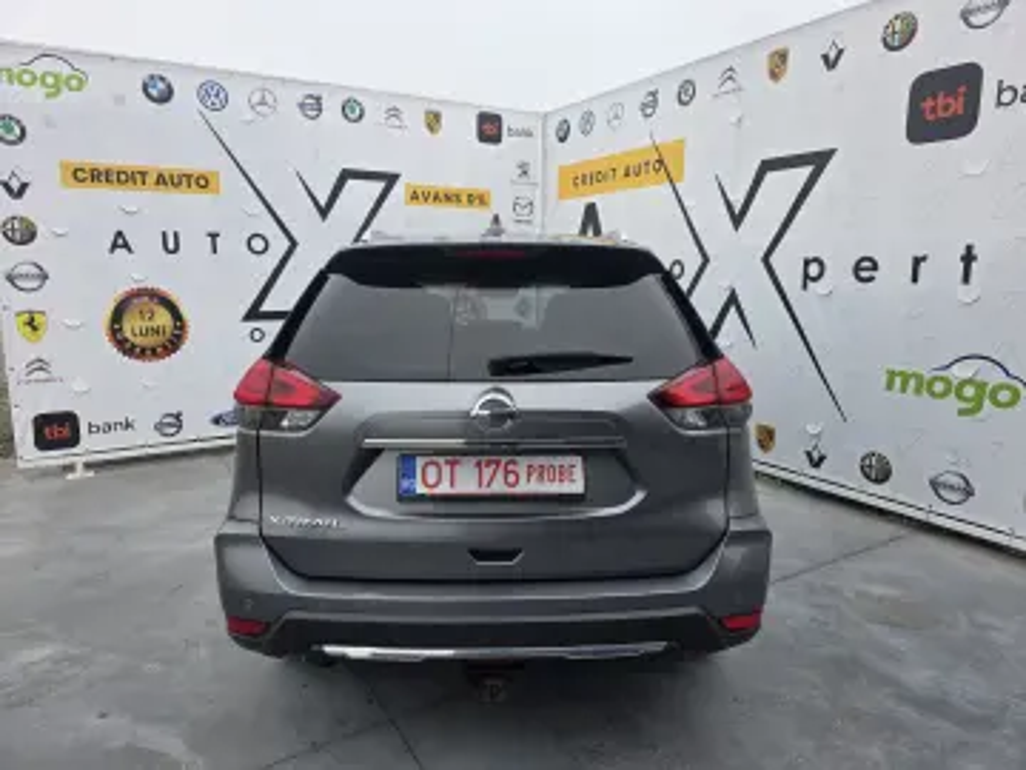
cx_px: 513
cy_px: 385
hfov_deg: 73.9
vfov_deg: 58.9
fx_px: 682
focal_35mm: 23
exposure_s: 1/359
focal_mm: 6.3
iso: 32
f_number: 1.7
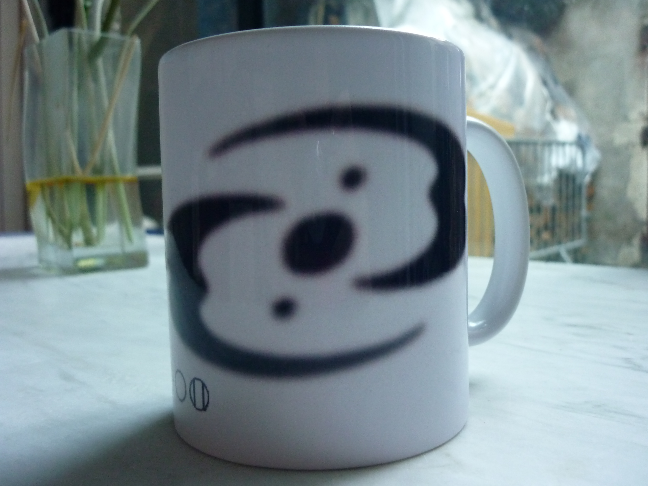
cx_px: 324
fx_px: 618
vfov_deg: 42.9
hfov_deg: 55.4
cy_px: 243
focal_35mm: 33
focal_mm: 5.5
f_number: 2.8
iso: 400
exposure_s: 1/30
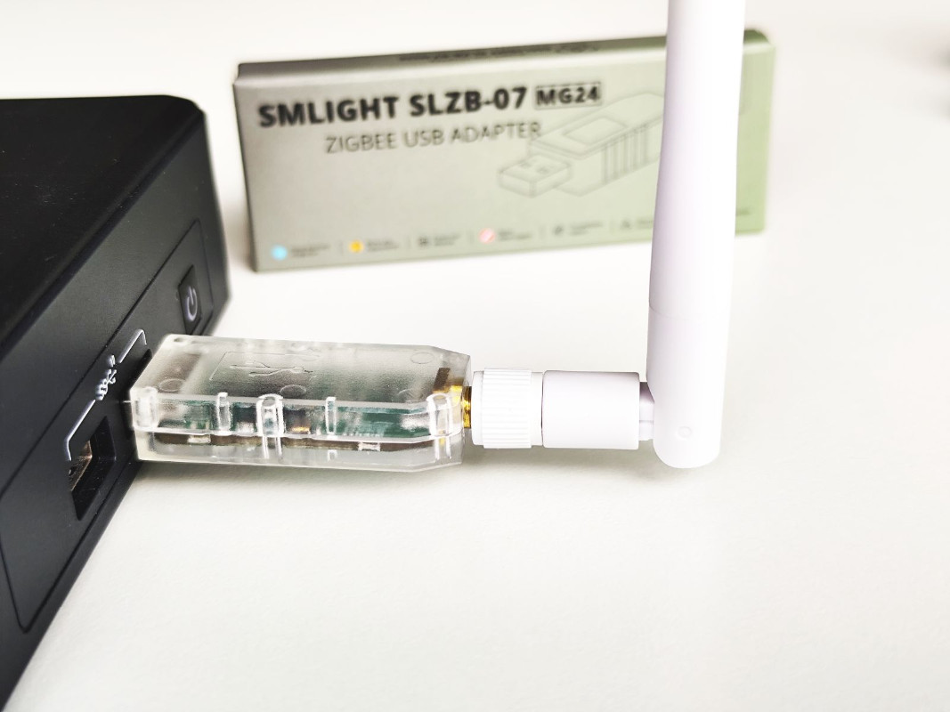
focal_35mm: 46
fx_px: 1262
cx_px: 475
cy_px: 356
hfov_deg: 41.2
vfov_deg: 31.5
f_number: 1.65
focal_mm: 6.19
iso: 64
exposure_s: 1/100
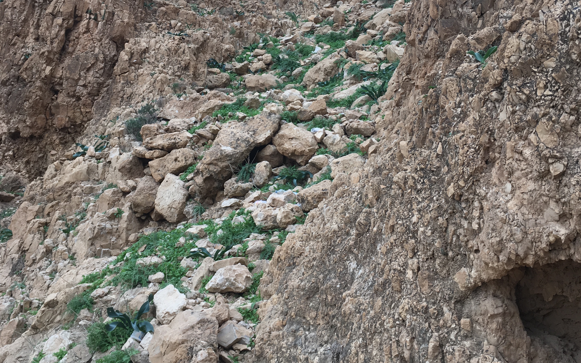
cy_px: 110
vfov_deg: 30.2
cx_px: 292
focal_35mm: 42
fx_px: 665
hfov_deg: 47.2
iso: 25
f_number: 2.2
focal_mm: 4.15
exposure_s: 1/100
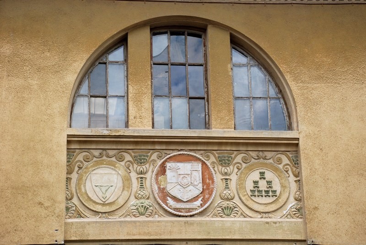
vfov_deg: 14.8
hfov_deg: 21.9
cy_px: 122
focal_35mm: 93
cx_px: 183
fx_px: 947
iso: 400
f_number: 5.3
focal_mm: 62
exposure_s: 1/200
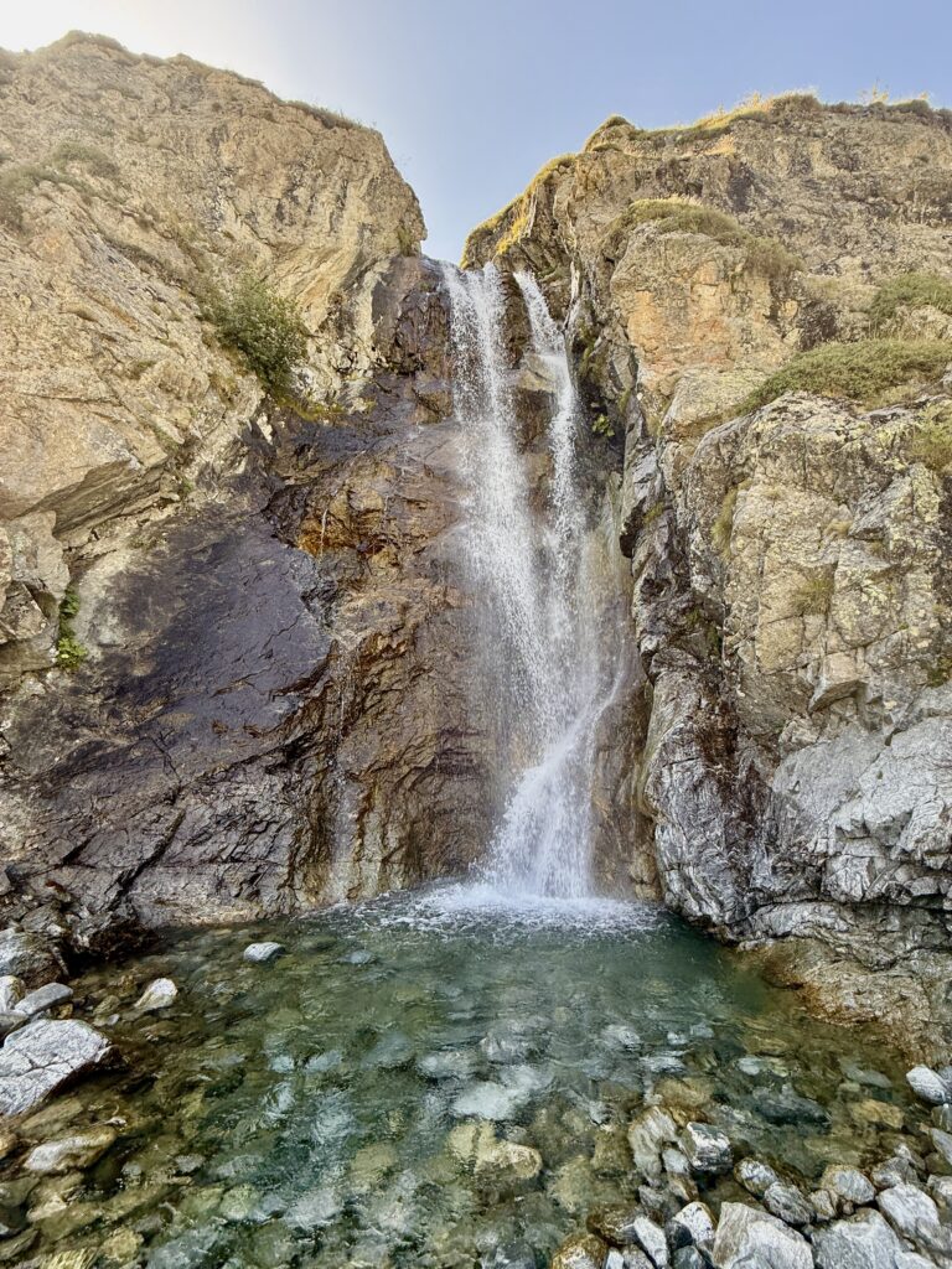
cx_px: 476
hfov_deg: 85.7
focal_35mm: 14
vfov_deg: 102.1
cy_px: 634
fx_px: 513
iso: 50
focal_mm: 2.22
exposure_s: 1/122
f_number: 2.2
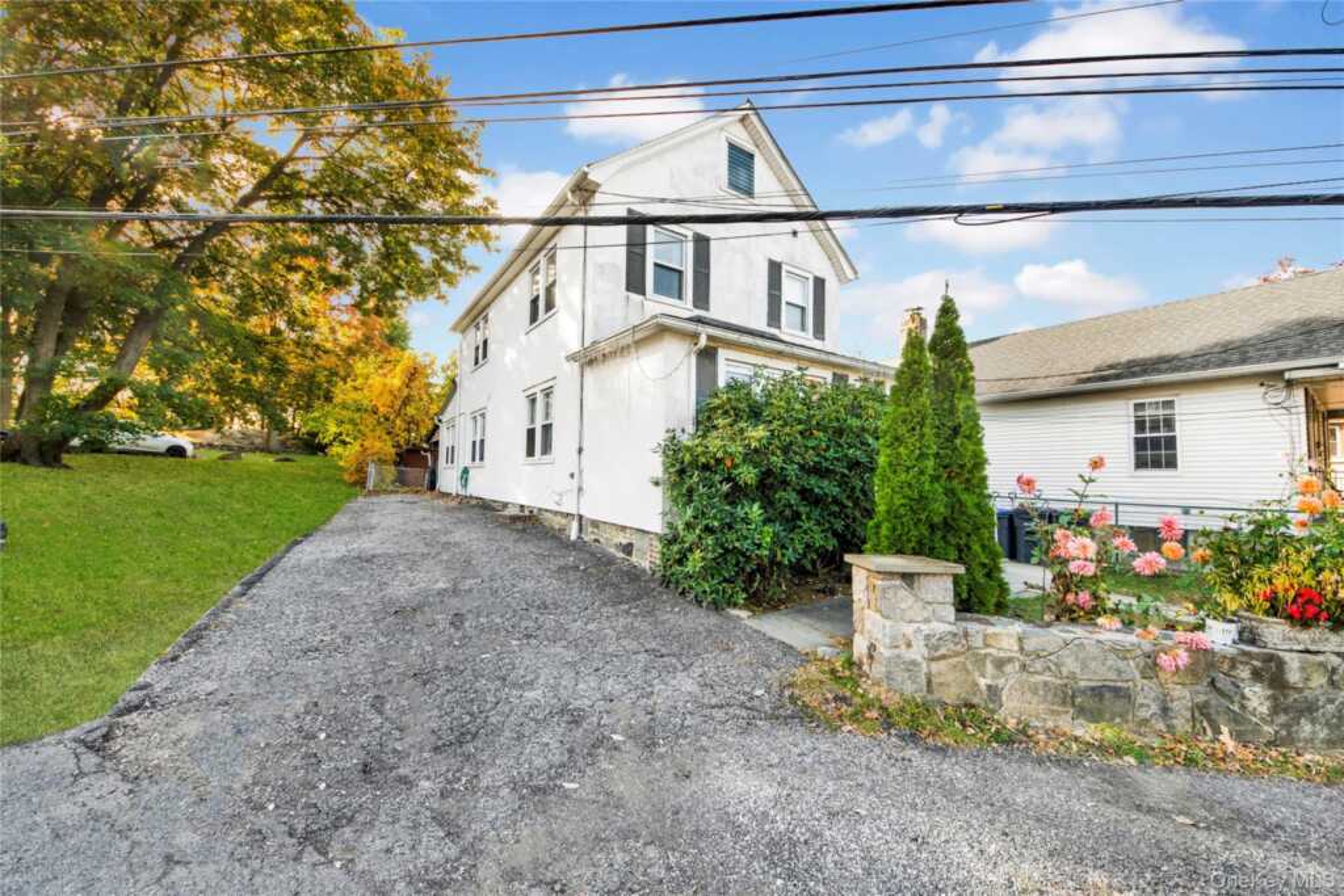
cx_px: 672
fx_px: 448
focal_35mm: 12
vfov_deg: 90.0
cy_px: 448
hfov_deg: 112.6
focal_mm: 8
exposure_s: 1/60
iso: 100
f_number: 8
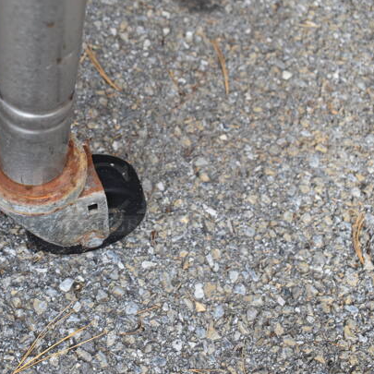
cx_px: 93
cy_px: 187
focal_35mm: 50
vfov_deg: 34.0
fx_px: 611
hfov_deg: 33.3
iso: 200
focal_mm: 26
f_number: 6.3
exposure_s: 1/200
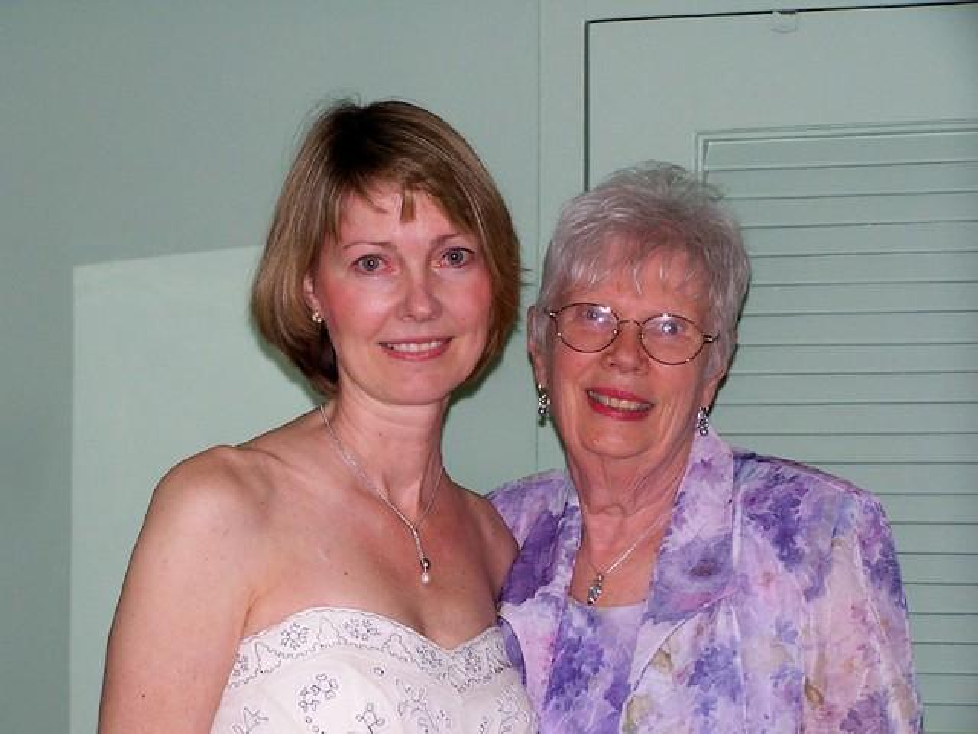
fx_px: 3306
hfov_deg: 16.8
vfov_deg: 12.7
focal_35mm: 117
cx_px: 489
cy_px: 367
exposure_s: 1/90
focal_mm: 19.4
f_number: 3.2
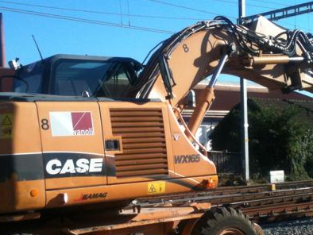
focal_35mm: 71
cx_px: 173
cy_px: 164
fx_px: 642
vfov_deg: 20.6
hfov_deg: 27.4
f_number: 2.8
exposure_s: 1/837
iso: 64
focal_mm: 3.85
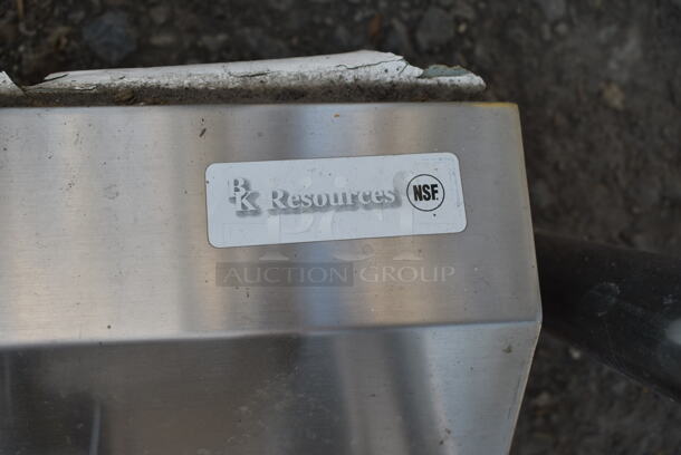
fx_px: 682
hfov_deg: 53.1
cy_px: 228
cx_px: 340
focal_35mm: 36
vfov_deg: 37.0
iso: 100
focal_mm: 24
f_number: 5.6
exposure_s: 1/125
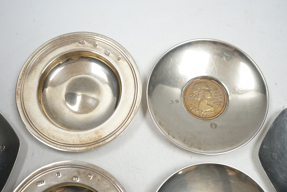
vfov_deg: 29.9
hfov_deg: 43.6
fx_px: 359
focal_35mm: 45
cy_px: 96
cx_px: 144
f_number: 3.5
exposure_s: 1/60
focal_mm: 30
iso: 250
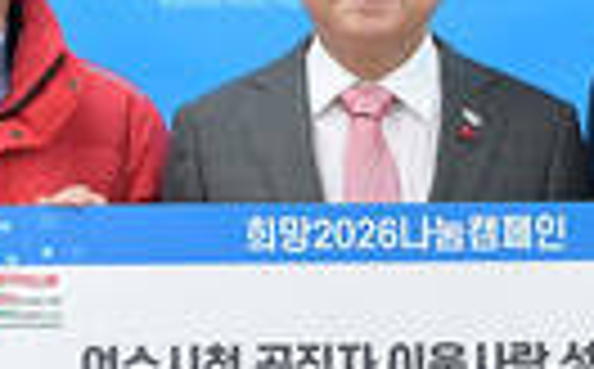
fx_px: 3119
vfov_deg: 6.7
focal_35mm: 193
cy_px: 443
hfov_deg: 10.8
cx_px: 544
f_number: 4.5
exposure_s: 1/160
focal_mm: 39
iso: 1000
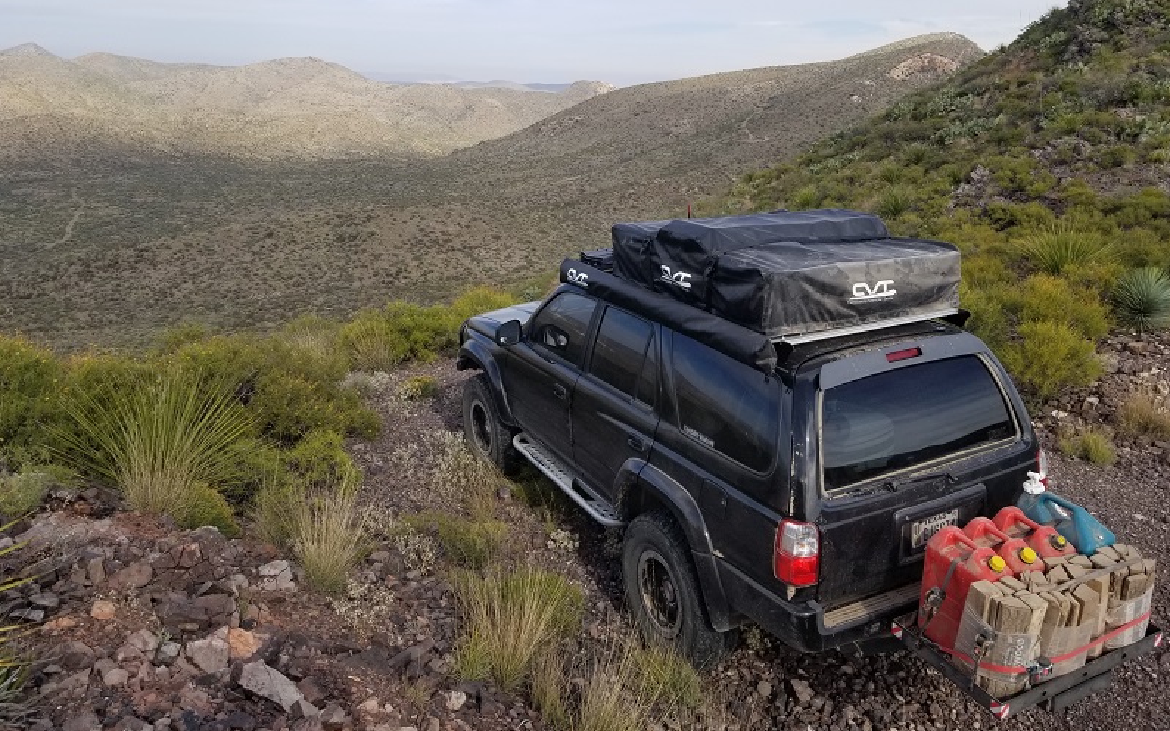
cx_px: 593
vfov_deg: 44.3
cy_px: 290
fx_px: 893
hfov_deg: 66.5
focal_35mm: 28
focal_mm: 4.25
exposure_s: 1/1984
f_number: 1.7
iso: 50
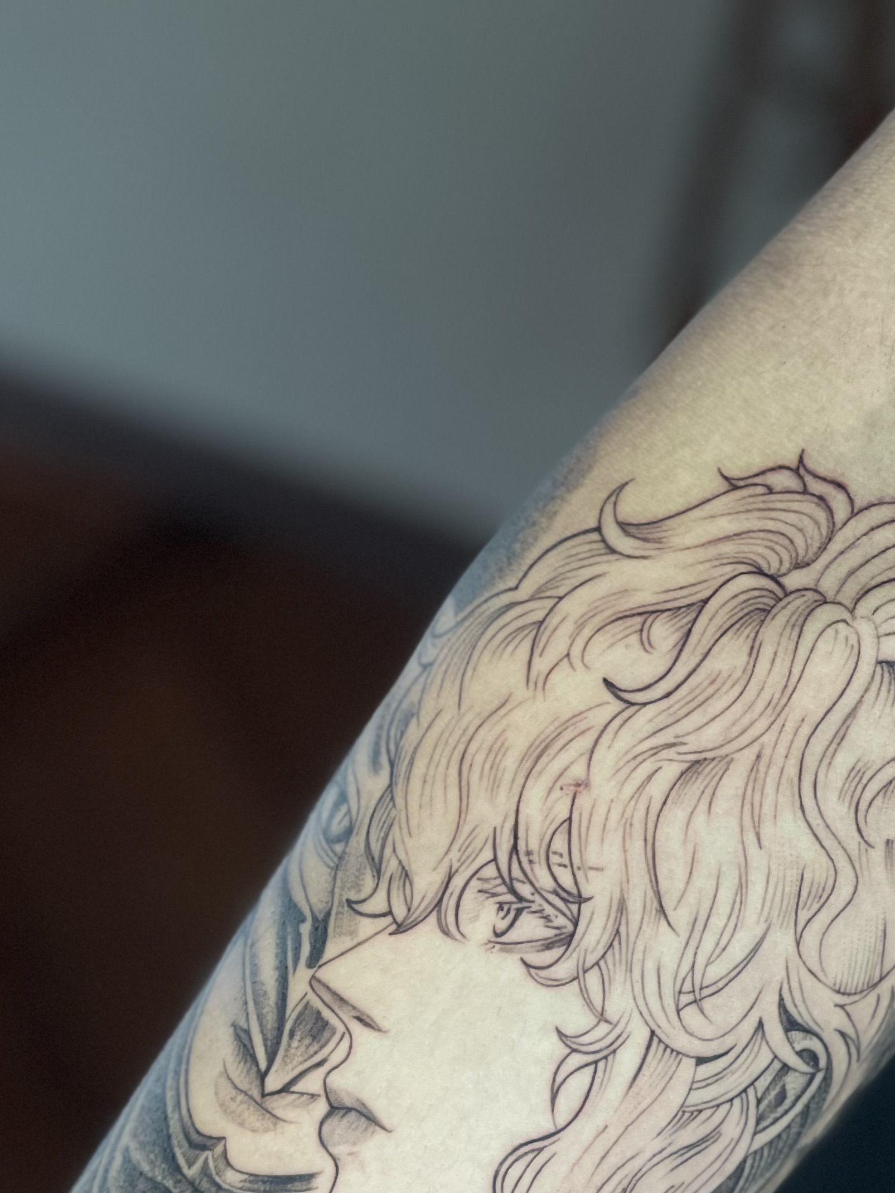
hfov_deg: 15.1
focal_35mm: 98
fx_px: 3377
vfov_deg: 19.7
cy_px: 1071
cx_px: 407
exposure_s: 1/60
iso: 125
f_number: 2
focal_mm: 6
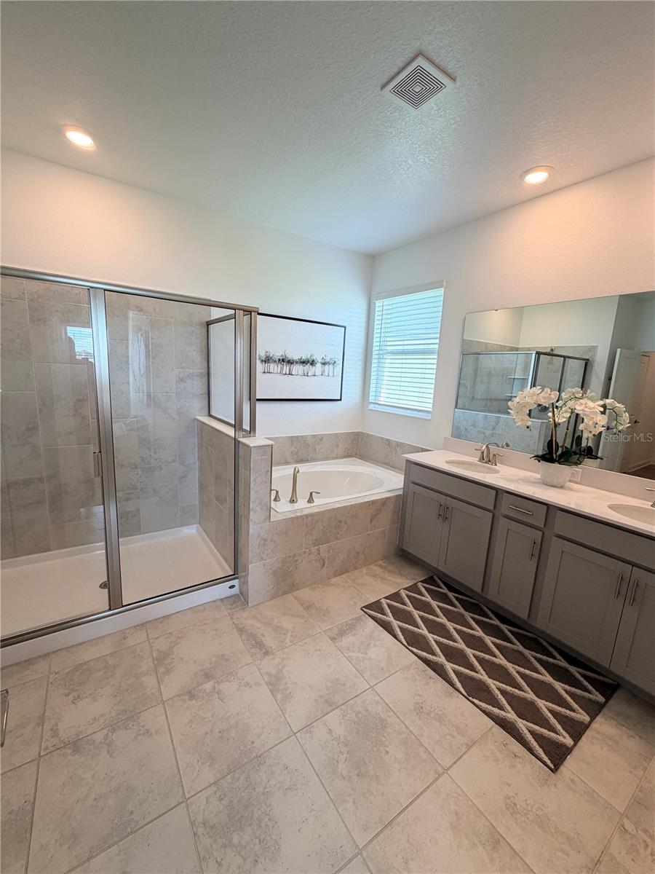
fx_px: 353
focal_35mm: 14
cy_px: 437
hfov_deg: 85.7
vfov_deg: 102.1
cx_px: 328
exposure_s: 1/120
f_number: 2.2
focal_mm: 2.22
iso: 160
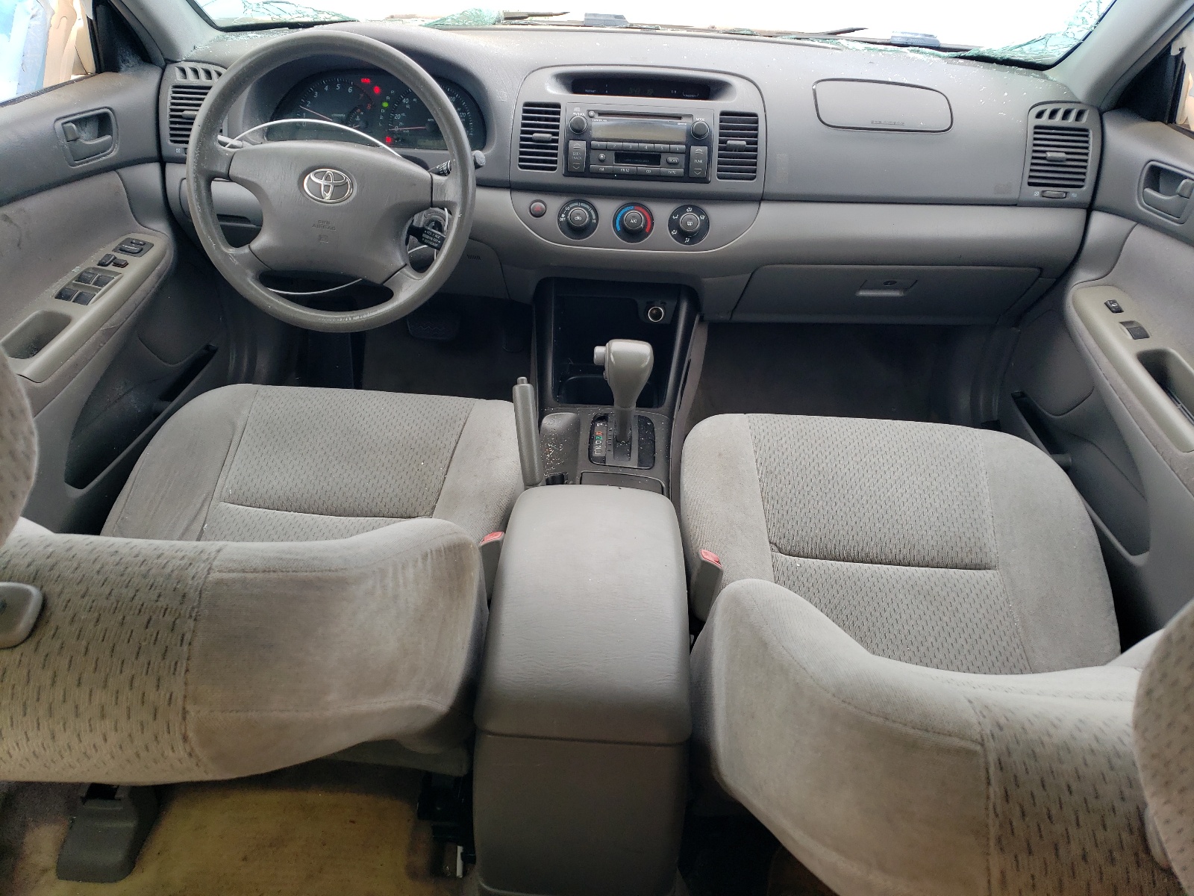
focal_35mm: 26
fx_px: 897
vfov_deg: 53.1
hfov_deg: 67.3
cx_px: 597
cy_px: 448
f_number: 1.5
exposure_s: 1/189
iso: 50
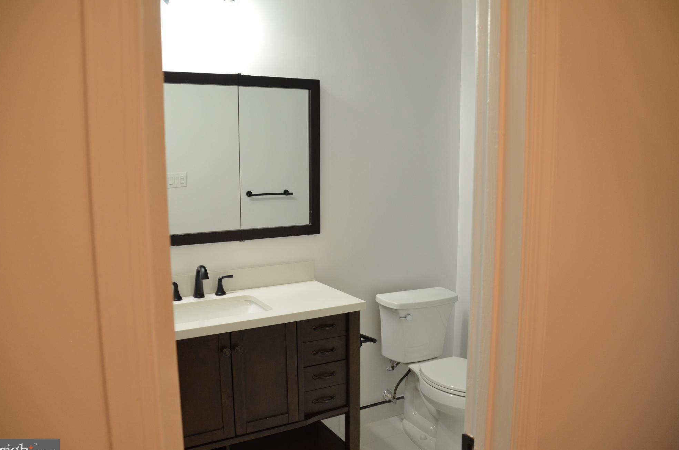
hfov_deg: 65.6
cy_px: 231
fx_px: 527
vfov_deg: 46.2
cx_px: 336
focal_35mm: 28
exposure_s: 1/60
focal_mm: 18
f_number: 4
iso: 800
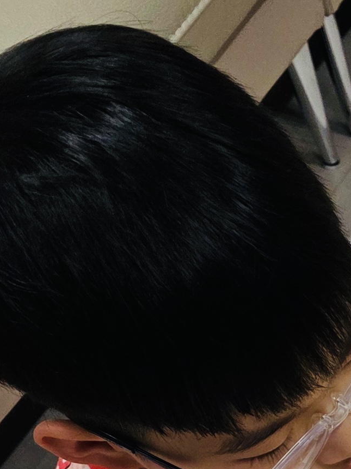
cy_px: 829
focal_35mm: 107
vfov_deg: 15.8
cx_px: 684
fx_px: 1447
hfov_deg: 12.3
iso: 200
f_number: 1.7
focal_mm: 6.3
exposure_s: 1/120
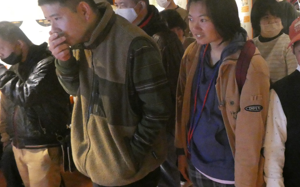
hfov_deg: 44.3
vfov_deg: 29.1
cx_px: 211
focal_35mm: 44
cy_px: 65
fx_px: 360
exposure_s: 1/13
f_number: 3.3
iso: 1600
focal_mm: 4.3
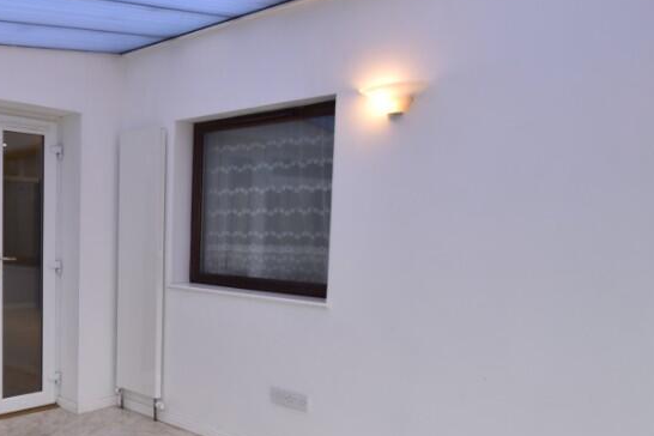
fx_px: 562
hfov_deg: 54.8
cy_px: 257
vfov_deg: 42.2
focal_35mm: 31
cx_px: 103
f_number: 4.5
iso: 100
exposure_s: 1/60
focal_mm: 11
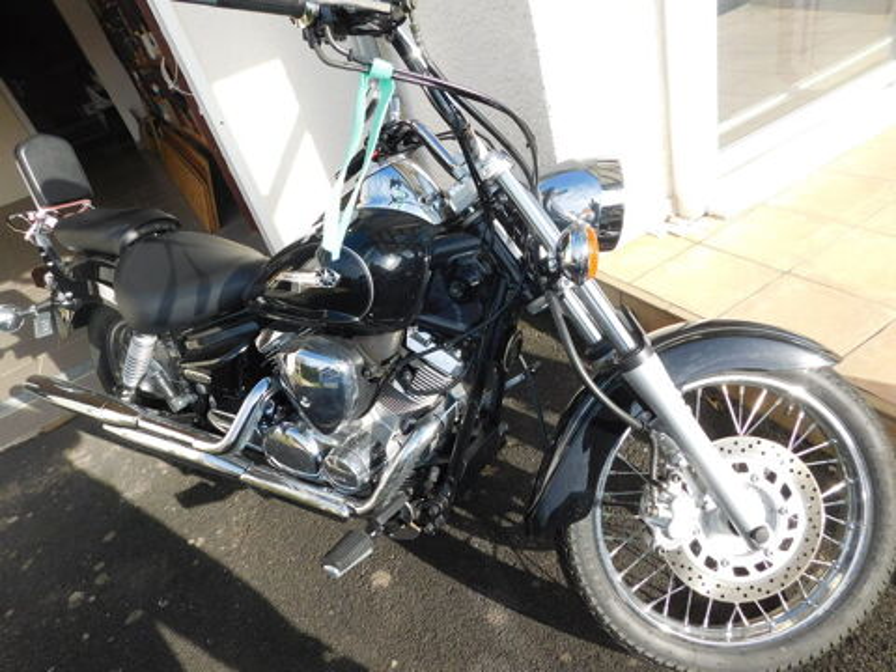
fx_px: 595
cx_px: 448
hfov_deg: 73.9
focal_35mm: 23
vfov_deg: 58.9
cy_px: 336
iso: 125
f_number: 3
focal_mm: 4
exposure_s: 1/800
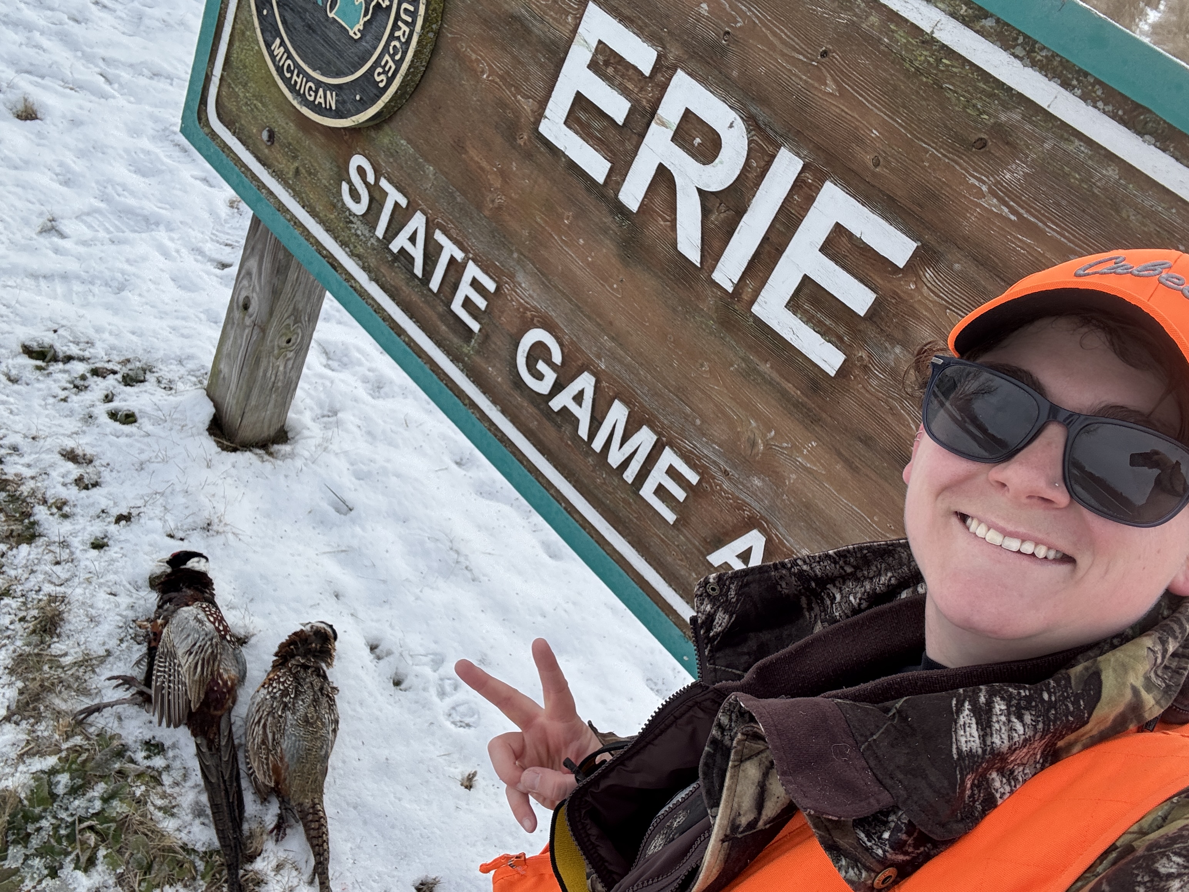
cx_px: 594
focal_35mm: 30
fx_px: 1030
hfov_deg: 60.0
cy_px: 446
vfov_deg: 46.8
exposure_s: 1/569
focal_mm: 2.69
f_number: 1.9
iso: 25
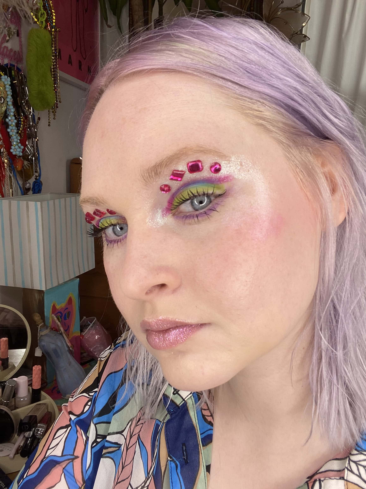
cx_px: 183
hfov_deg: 46.8
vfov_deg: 60.0
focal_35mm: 30
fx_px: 423
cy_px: 244
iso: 25
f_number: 2.2
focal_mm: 2.7
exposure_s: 1/152
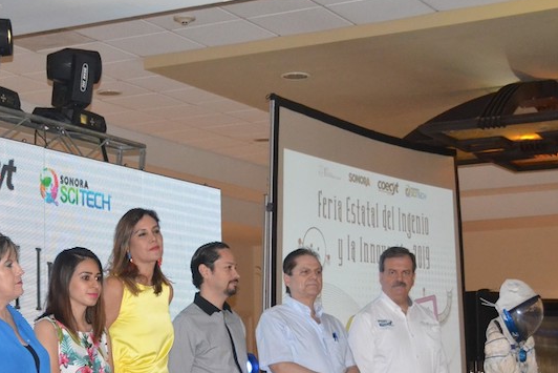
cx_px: 184
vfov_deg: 15.3
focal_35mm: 89
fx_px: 1377
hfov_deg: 22.8
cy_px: 302
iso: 3200
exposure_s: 1/160
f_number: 4.2
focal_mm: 35
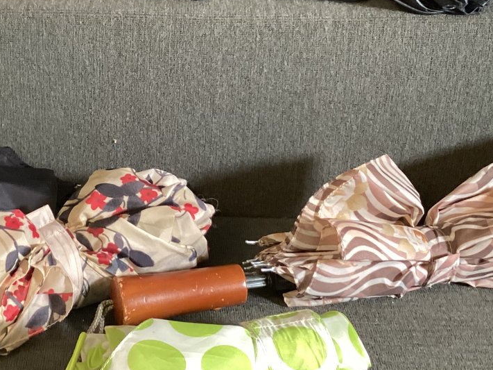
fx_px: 940
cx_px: 148
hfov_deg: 29.1
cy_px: 145
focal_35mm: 66
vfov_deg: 22.2
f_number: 2.4
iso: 320
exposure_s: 1/50
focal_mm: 3.3
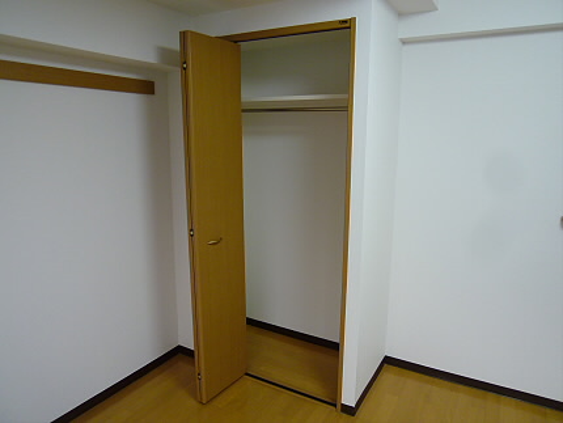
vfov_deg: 56.9
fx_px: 391
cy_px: 212
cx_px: 282
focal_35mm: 24
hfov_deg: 71.6
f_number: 2.2
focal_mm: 4.3
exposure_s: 1/60
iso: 160
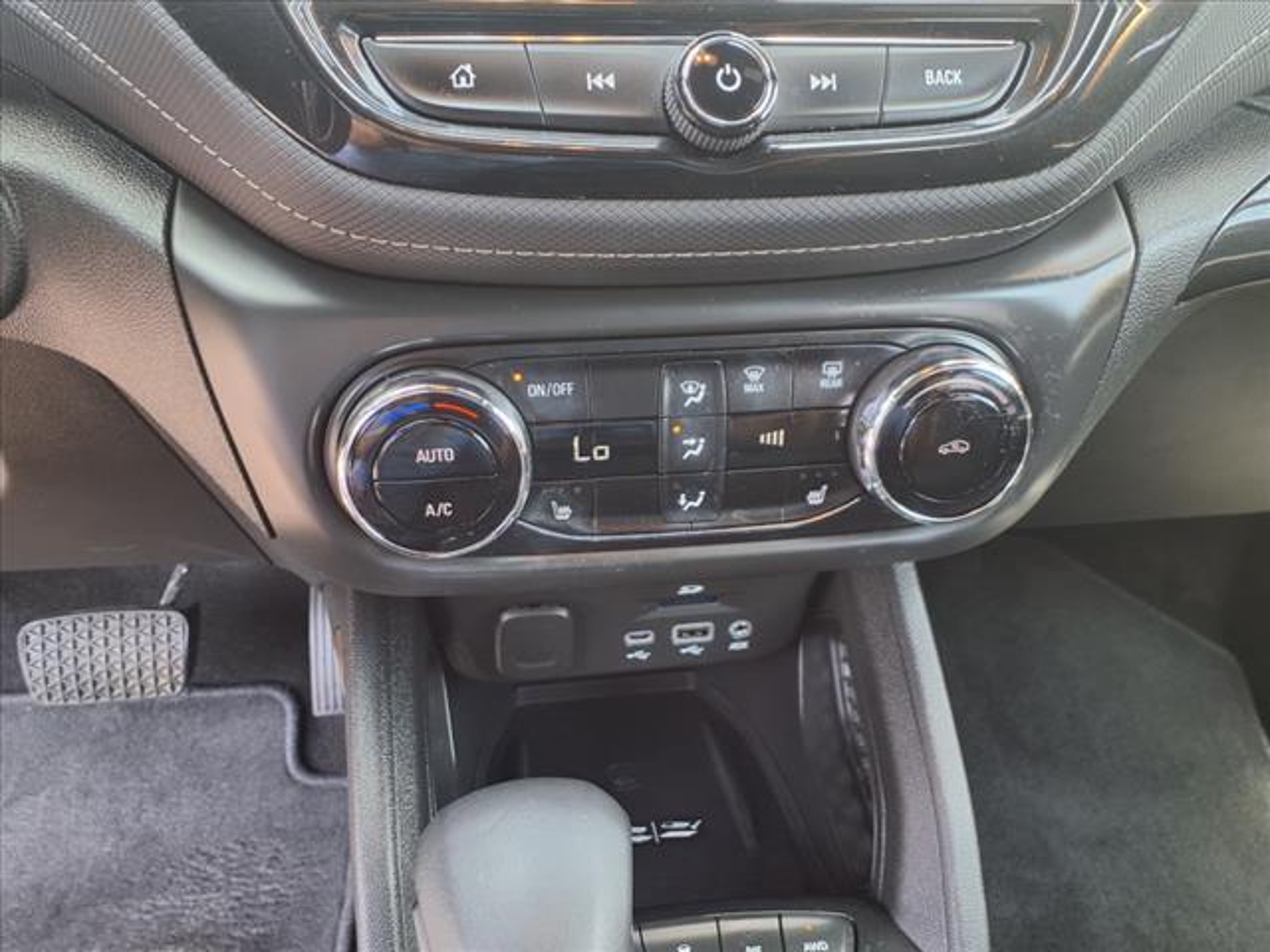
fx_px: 991
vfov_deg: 51.4
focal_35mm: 27
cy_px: 476
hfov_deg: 65.3
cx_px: 635
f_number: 1.9
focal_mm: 3.58
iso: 100
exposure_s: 1/40
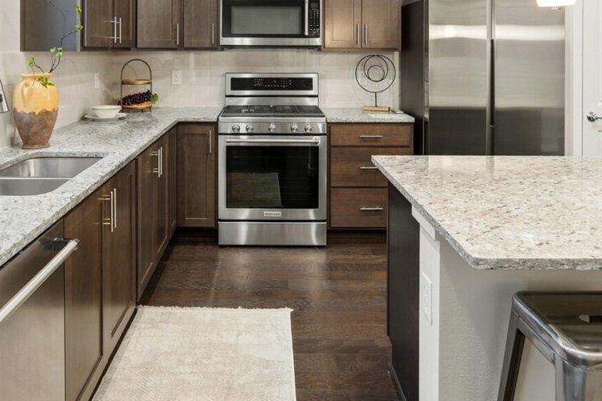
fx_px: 518
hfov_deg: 60.0
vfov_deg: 39.7
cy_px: 51
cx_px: 259
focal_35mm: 31
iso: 400
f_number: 9
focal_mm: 16
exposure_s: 1/125
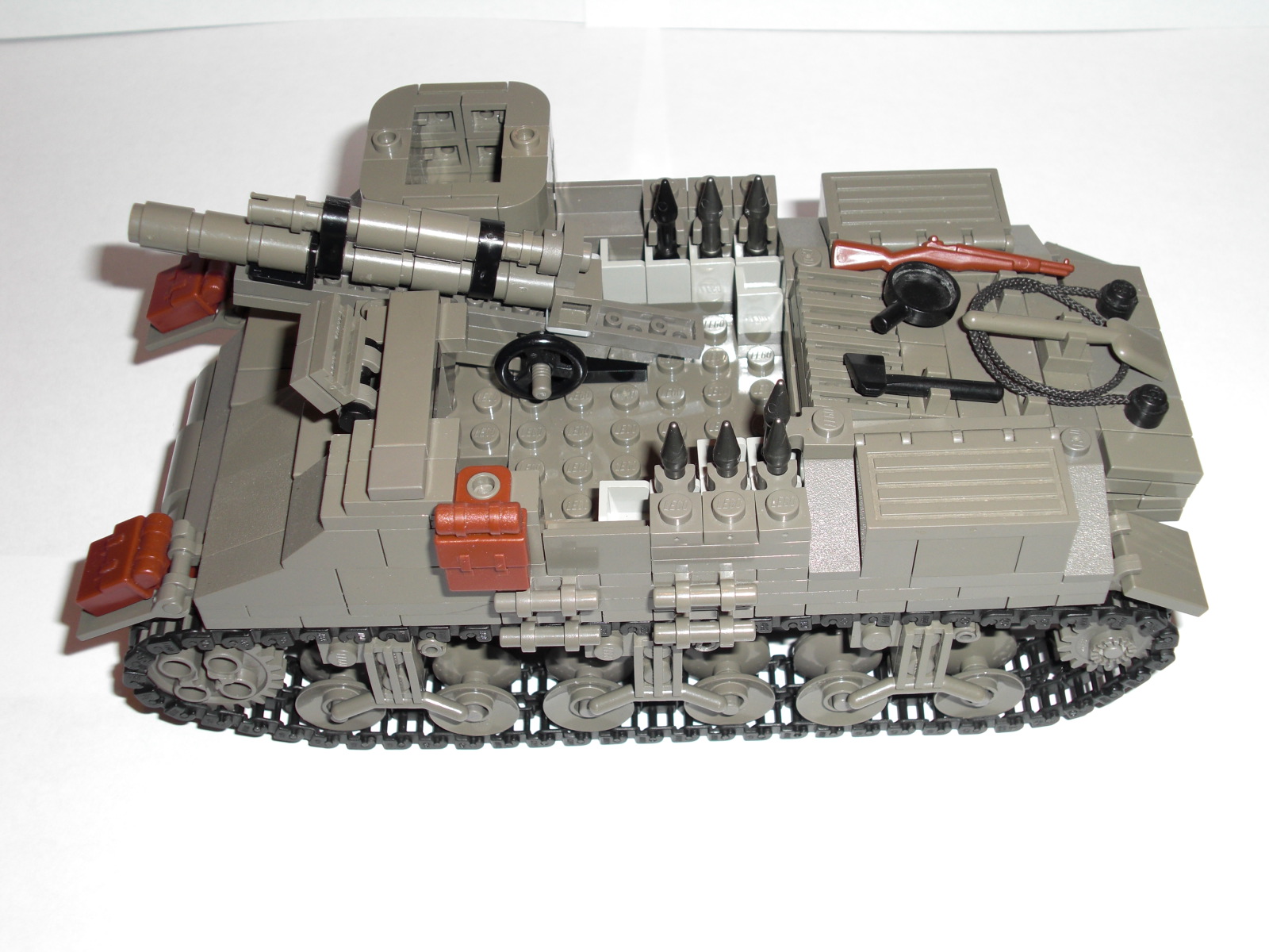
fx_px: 1576
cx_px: 634
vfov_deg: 33.6
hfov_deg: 43.9
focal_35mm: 43
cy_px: 476
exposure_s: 1/60
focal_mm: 7.6
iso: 50
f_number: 3.1
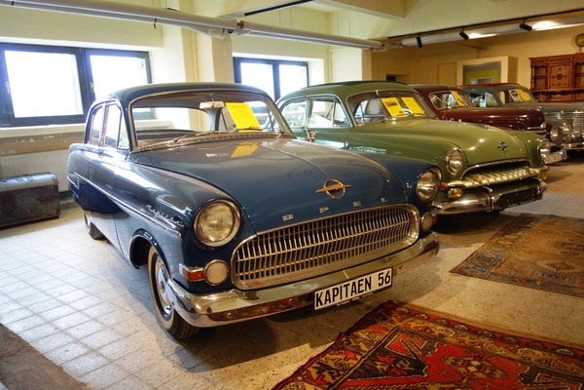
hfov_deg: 65.5
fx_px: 454
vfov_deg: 46.4
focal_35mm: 28
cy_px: 195
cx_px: 292
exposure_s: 1/60
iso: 125
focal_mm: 10.4
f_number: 1.8
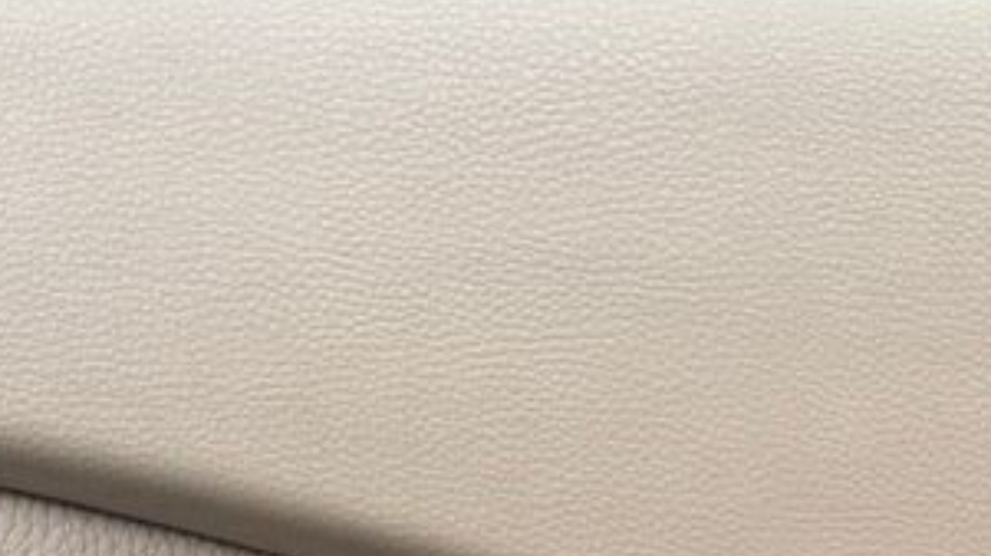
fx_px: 2338
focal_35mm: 89
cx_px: 1165
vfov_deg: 11.8
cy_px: 1181
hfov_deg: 22.2
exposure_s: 1/129
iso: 50
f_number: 1.78
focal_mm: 6.76
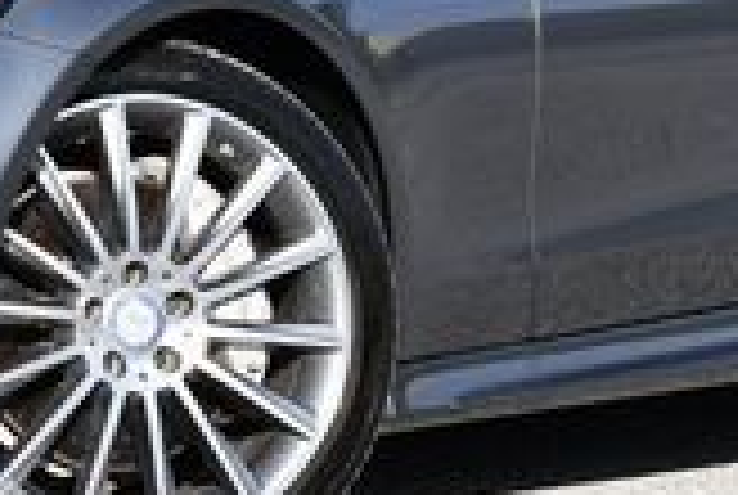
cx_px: 198
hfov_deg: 7.8
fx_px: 5442
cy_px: -225
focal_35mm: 265
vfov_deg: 5.2
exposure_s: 1/250
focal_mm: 34
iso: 125
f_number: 8
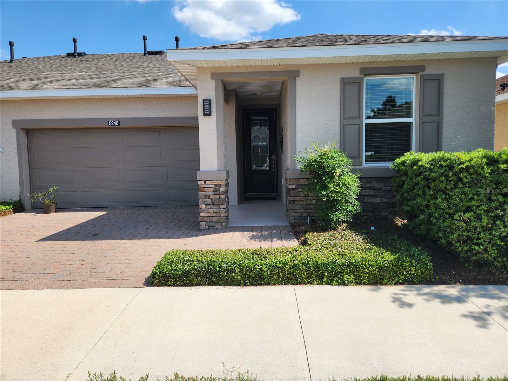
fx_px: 338
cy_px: 190
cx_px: 254
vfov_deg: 58.9
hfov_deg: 73.9
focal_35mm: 23
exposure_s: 1/1723
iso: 20
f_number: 1.8
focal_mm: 5.4
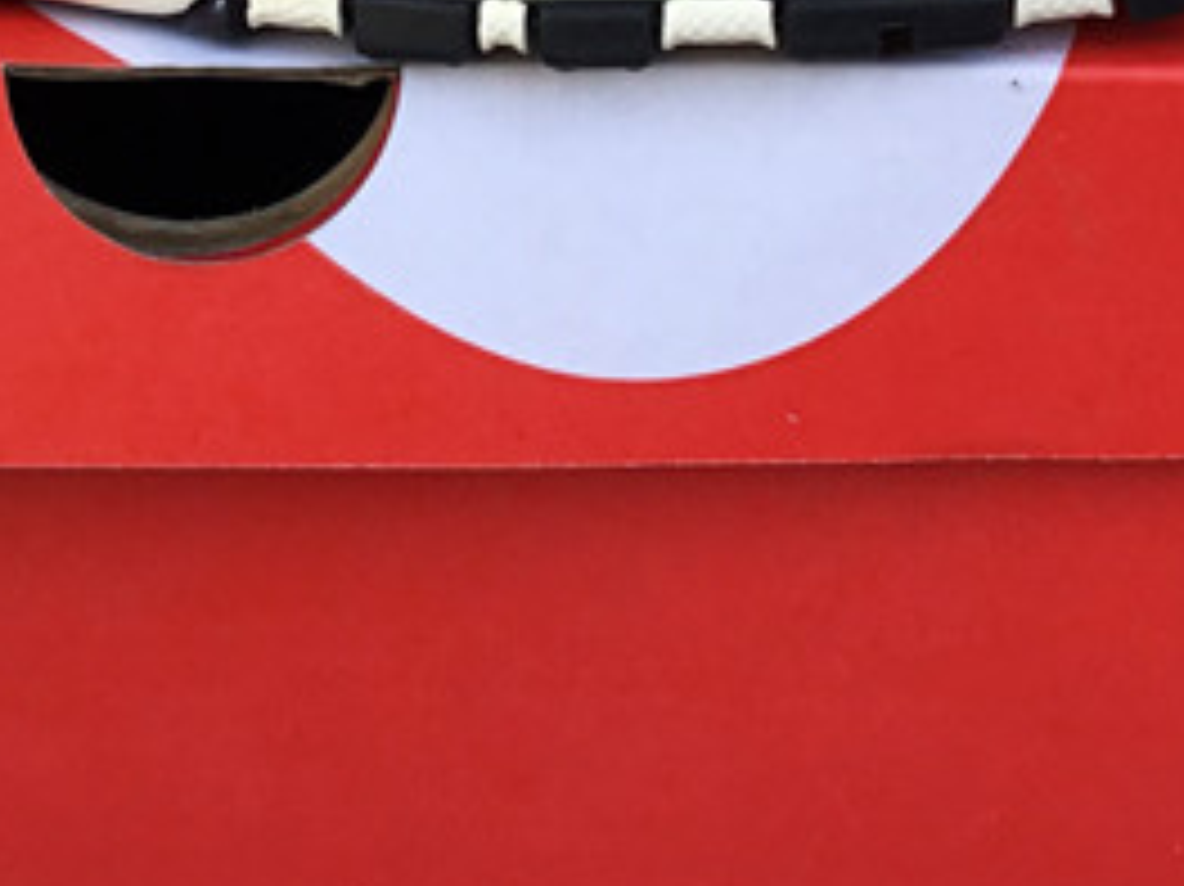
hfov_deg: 18.4
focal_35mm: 106
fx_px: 3624
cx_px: 239
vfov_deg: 13.5
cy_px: -196
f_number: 2.4
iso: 25
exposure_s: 1/192
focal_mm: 3.3
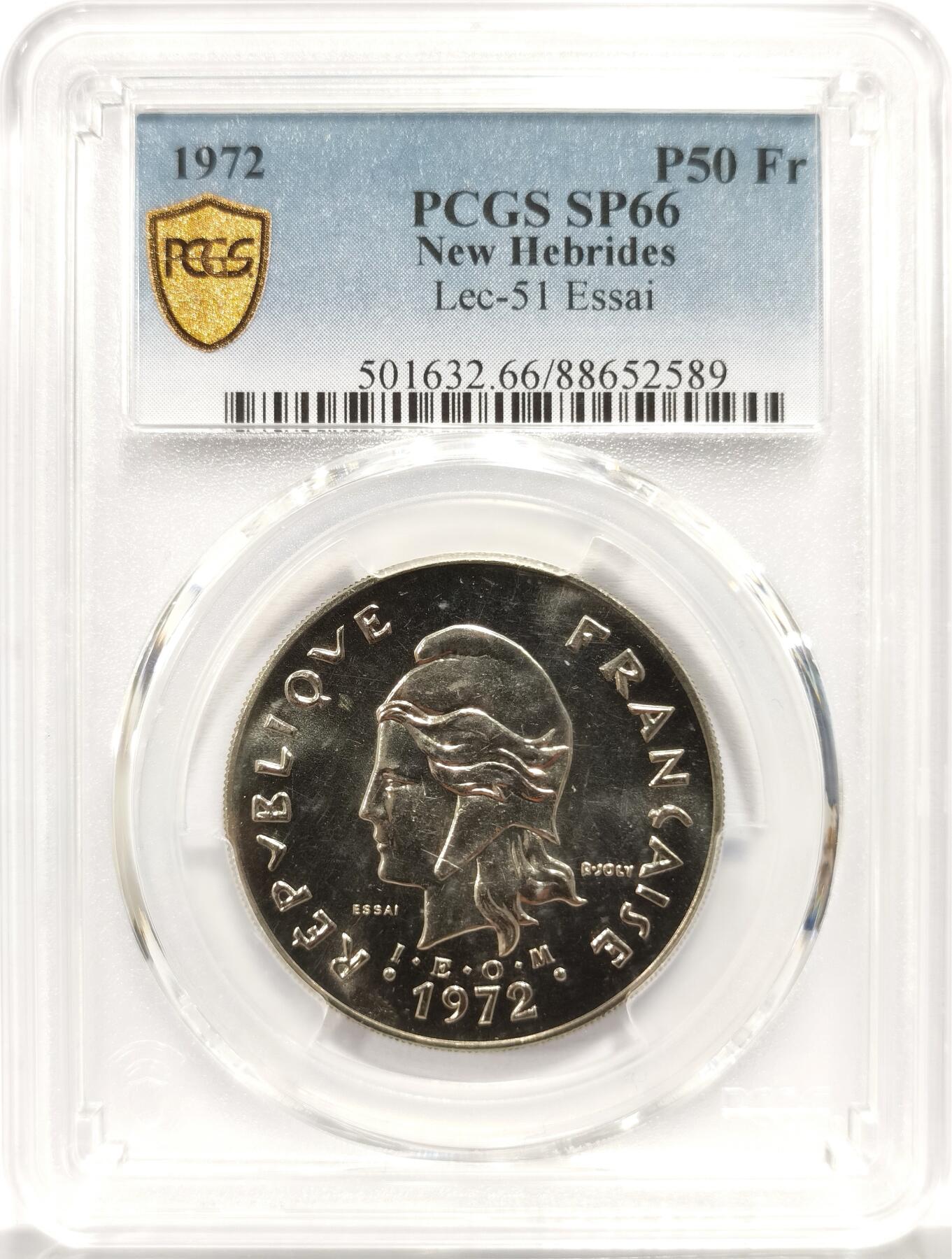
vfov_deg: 35.4
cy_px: 630
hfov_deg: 27.2
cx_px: 476
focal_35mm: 54
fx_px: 1970
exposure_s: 1/100
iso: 200
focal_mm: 5.56
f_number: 16
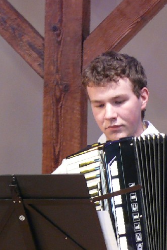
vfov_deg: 11.9
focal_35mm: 172
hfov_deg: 8.0
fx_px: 1196
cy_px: 167
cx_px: 36
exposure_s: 1/8
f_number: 3.2
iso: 200
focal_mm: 10.7
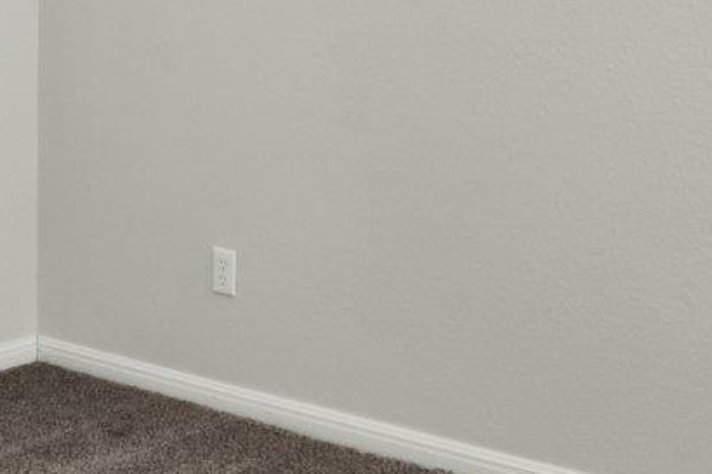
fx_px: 1384
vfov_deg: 18.8
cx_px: 63
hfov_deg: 27.7
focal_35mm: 70
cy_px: -30
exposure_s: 1/8
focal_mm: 14
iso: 400
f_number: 8
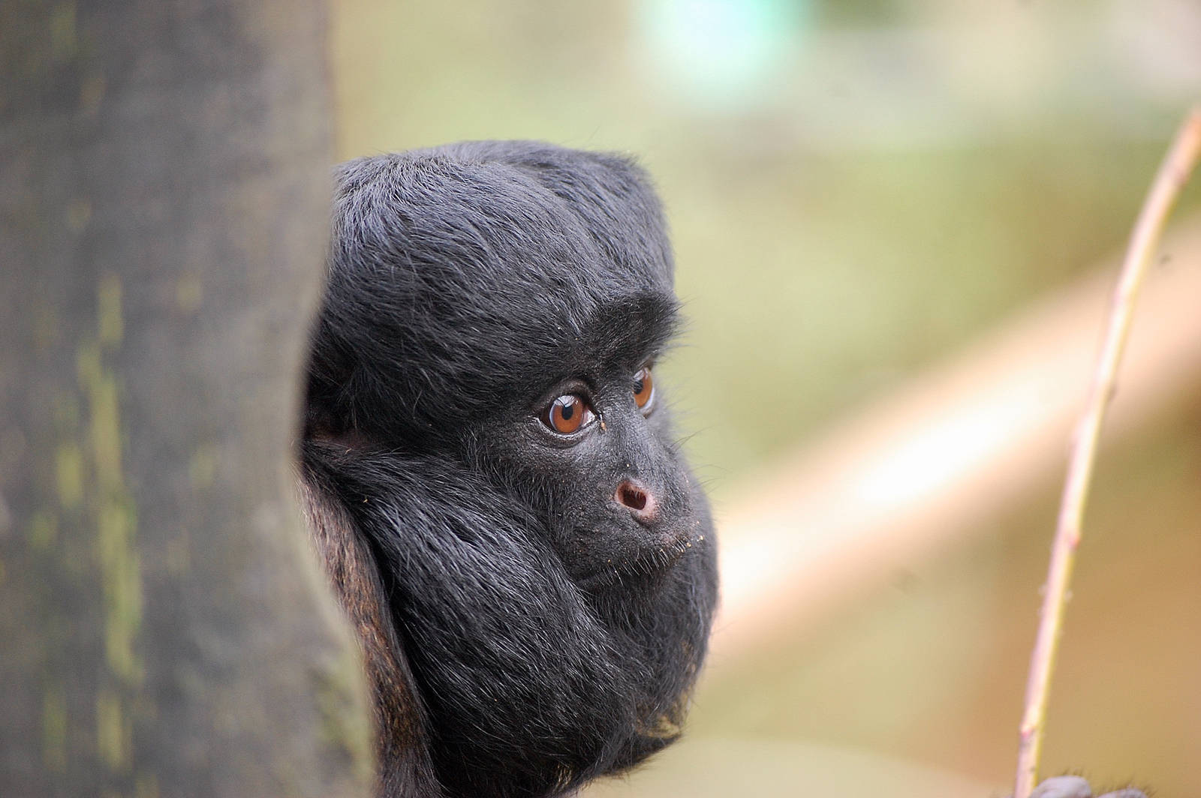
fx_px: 6750
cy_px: 399
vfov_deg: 6.8
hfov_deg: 10.2
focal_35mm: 202
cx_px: 600
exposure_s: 1/60
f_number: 5
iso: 800
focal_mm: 135
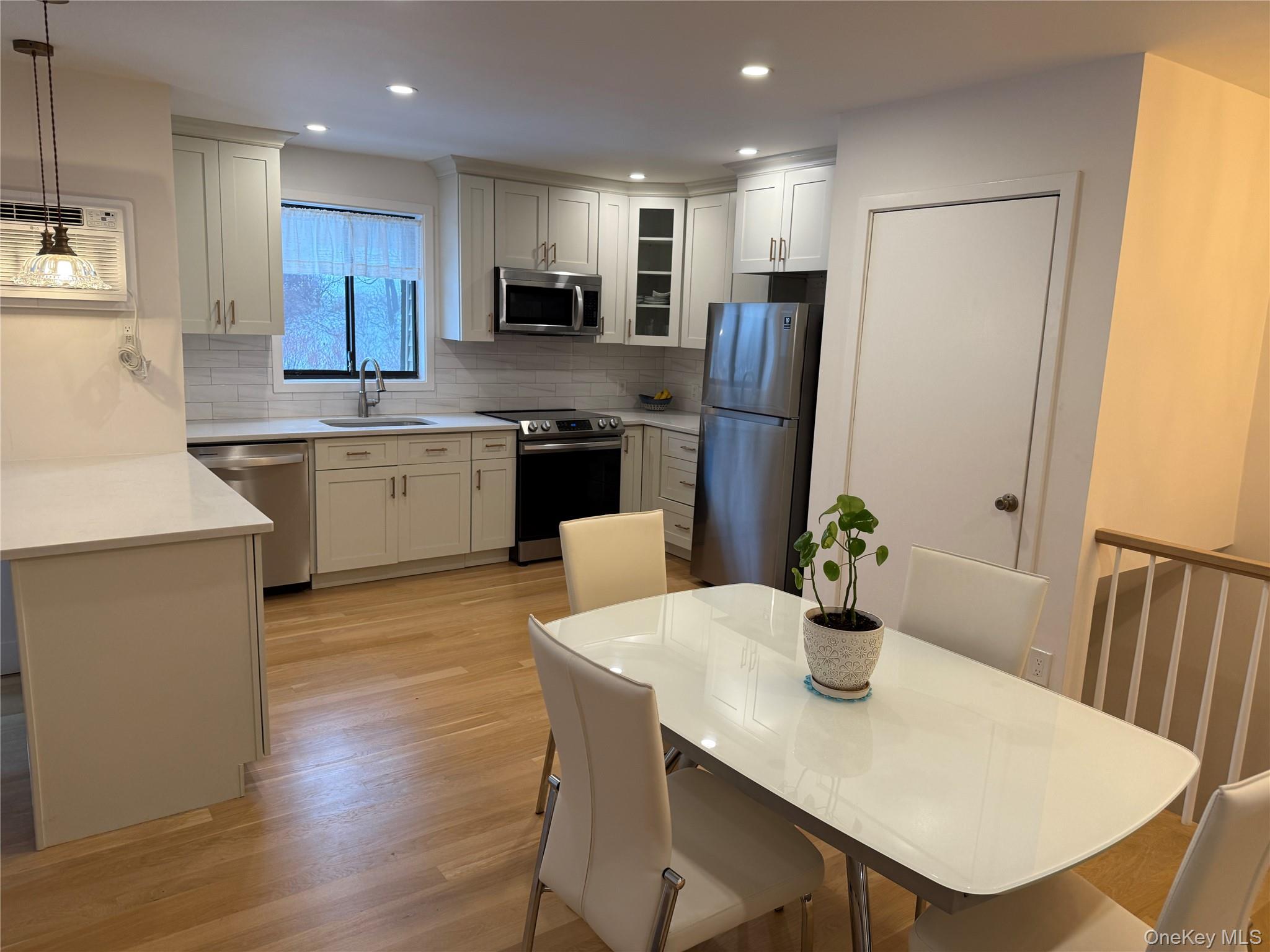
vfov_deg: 56.8
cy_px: 476
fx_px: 881
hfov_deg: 71.6
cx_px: 635
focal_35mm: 24
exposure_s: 1/120
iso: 125
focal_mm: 6.76
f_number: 1.78
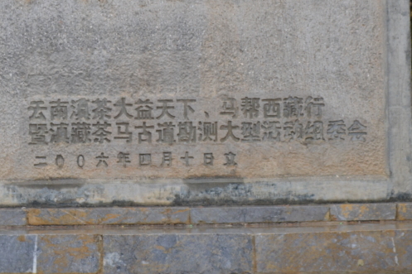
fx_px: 1556
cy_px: 23
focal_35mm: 136
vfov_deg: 10.0
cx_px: 143
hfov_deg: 15.1
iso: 280
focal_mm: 44
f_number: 8
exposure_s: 1/125
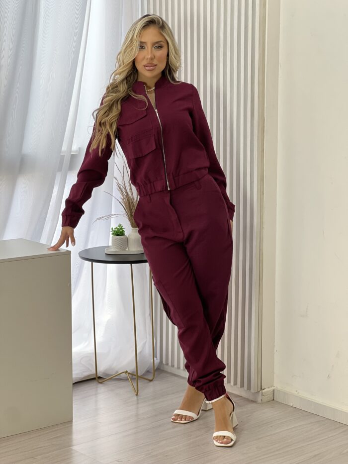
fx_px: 1032
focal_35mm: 77
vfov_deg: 25.3
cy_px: 232
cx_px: 174
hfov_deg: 19.1
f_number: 2.8
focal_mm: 9
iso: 80
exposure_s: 1/120
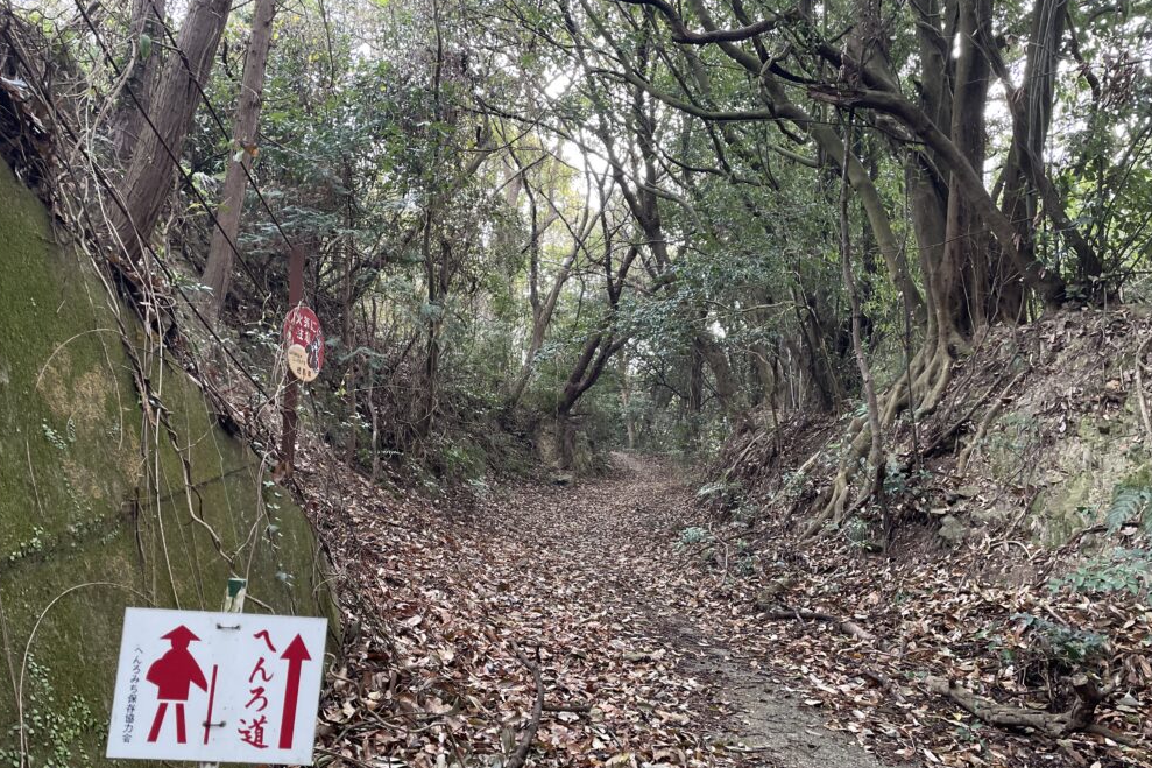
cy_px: 430
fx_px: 896
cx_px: 579
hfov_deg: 65.5
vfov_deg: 46.3
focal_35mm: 28
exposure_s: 1/121
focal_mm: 4.2
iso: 125
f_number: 1.6
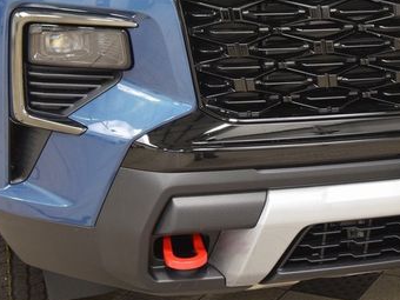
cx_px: 341
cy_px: 79
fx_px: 1005
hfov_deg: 22.1
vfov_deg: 16.9
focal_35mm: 87
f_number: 6.3
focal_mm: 32
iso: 1600
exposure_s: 1/15
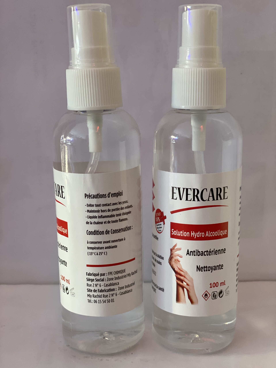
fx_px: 553
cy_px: 184
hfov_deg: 28.0
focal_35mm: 52
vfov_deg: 36.8
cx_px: 138
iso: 160
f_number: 2
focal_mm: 6
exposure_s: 1/50
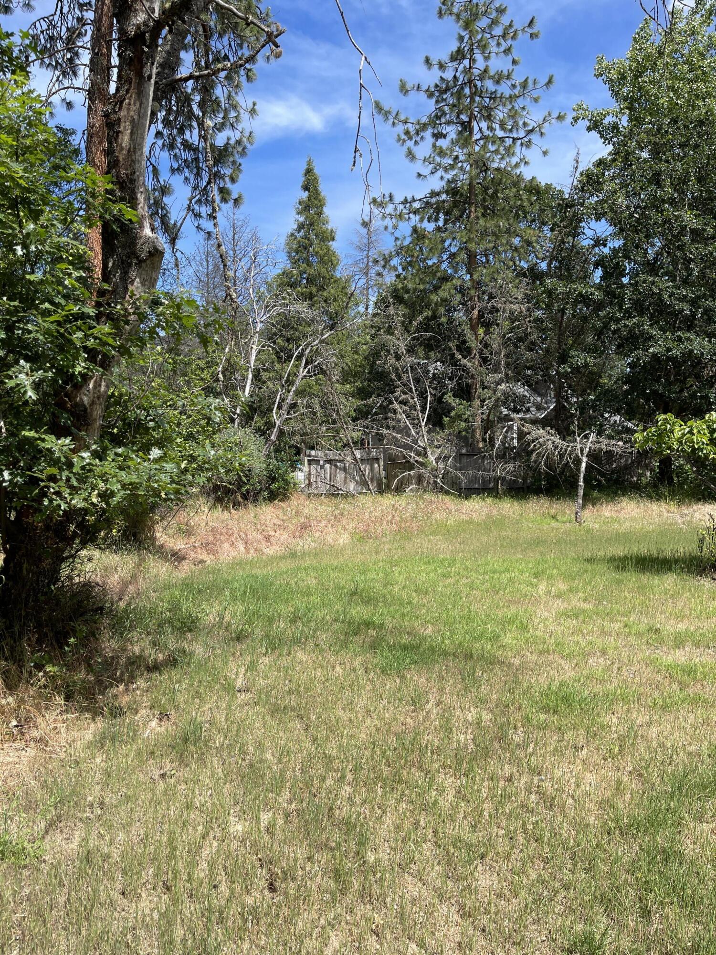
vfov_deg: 67.3
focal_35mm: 26
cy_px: 478
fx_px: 717
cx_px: 358
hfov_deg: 53.1
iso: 32
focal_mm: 5.1
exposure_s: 1/1821
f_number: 1.6
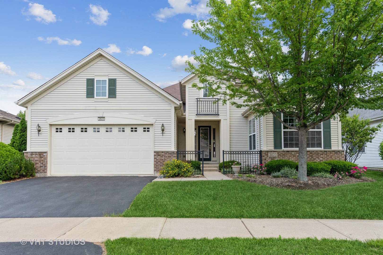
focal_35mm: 22
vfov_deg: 56.1
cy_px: 128
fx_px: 239
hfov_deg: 77.3
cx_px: 192
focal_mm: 15
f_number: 8
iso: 320
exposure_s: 1/400
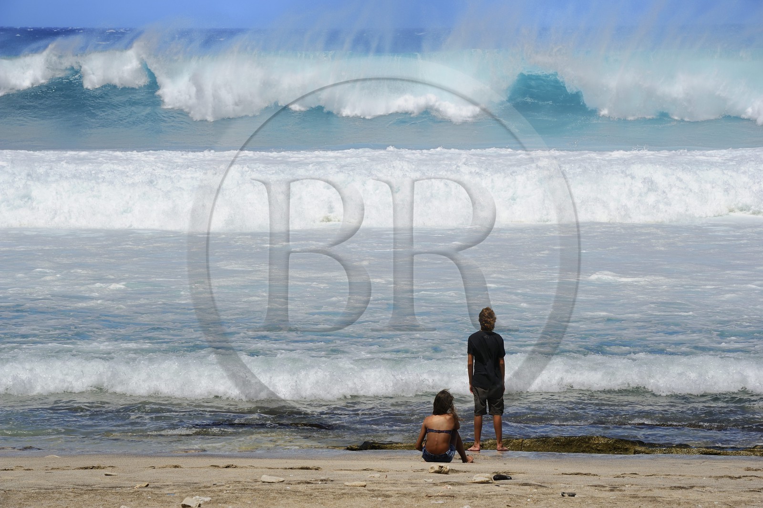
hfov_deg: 14.7
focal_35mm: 140
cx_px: 382
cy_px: 254
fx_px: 2966
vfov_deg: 9.8
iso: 200
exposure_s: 1/320
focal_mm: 140
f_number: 14
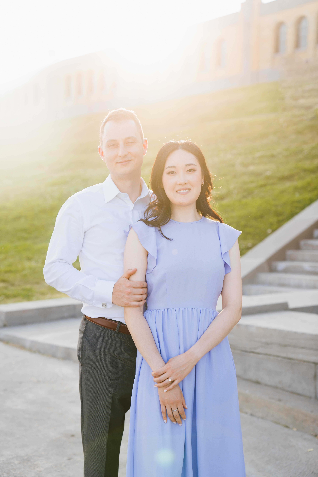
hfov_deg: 23.8
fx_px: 755
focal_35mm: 57
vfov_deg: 35.1
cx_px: 159
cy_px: 238
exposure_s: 1/250
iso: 100
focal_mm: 57
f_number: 2.8
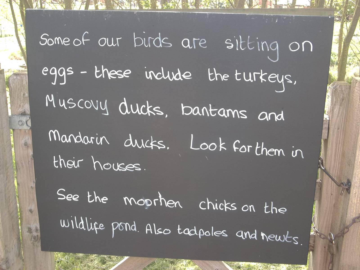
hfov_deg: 41.2
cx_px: 180
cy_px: 135
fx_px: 478
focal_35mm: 46
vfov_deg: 31.5
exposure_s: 1/80
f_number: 3.7
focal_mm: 8.3
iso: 80
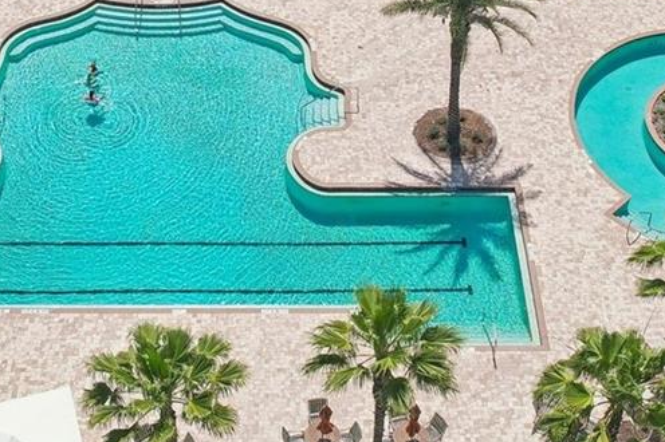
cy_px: 76
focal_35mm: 71
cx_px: 288
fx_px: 1311
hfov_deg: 28.4
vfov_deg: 18.9
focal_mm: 8.4
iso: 110
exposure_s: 1/2000
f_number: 2.8
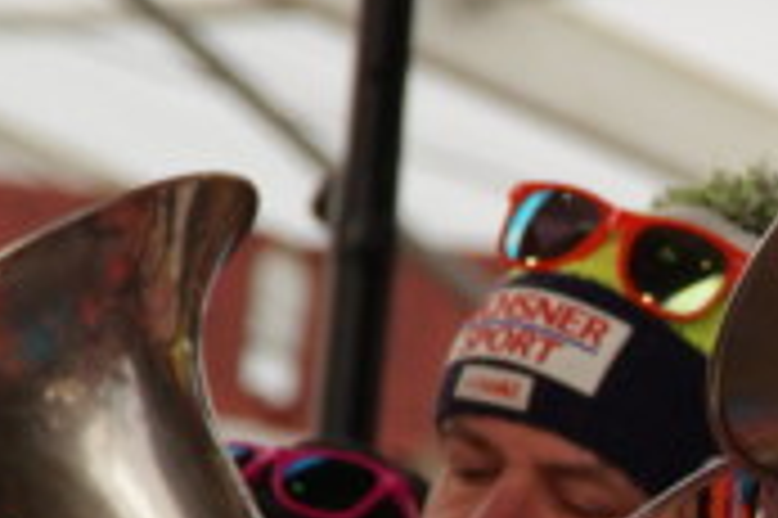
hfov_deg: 2.4
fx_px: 18676
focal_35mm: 865
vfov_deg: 1.6
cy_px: 529
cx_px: 859
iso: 3200
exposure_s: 1/250
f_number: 10
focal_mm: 200
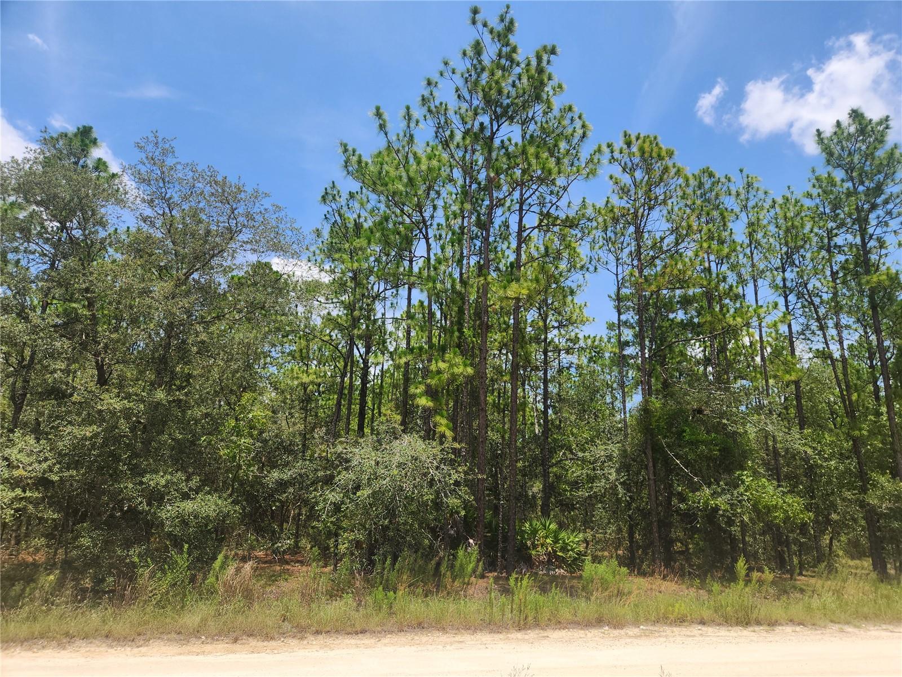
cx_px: 451
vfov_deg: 58.9
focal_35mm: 23
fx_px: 599
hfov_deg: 73.9
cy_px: 338
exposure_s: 1/1269
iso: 20
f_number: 1.8
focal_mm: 5.4
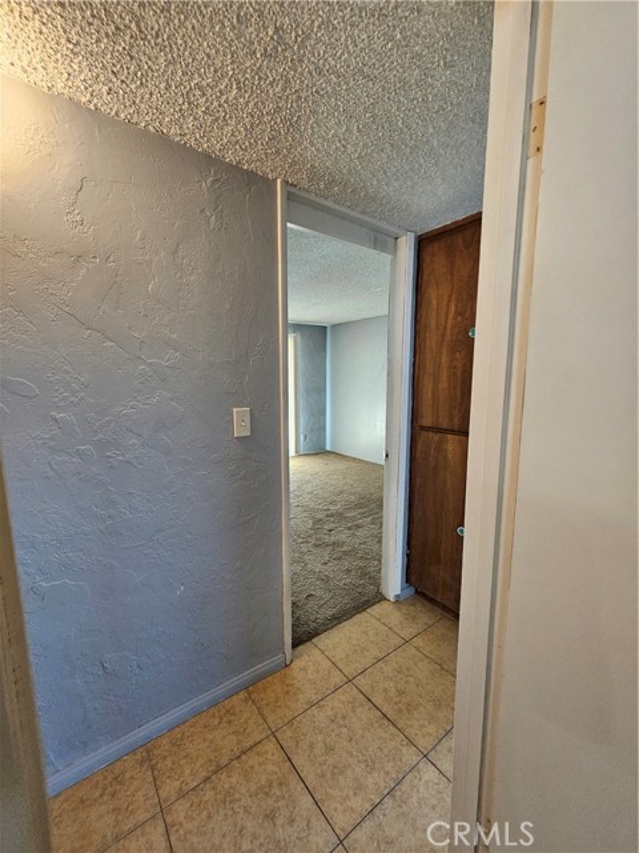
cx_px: 320
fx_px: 320
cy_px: 426
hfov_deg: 89.9
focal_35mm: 13
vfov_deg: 106.2
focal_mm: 2.2
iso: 400
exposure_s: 1/60
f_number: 2.2
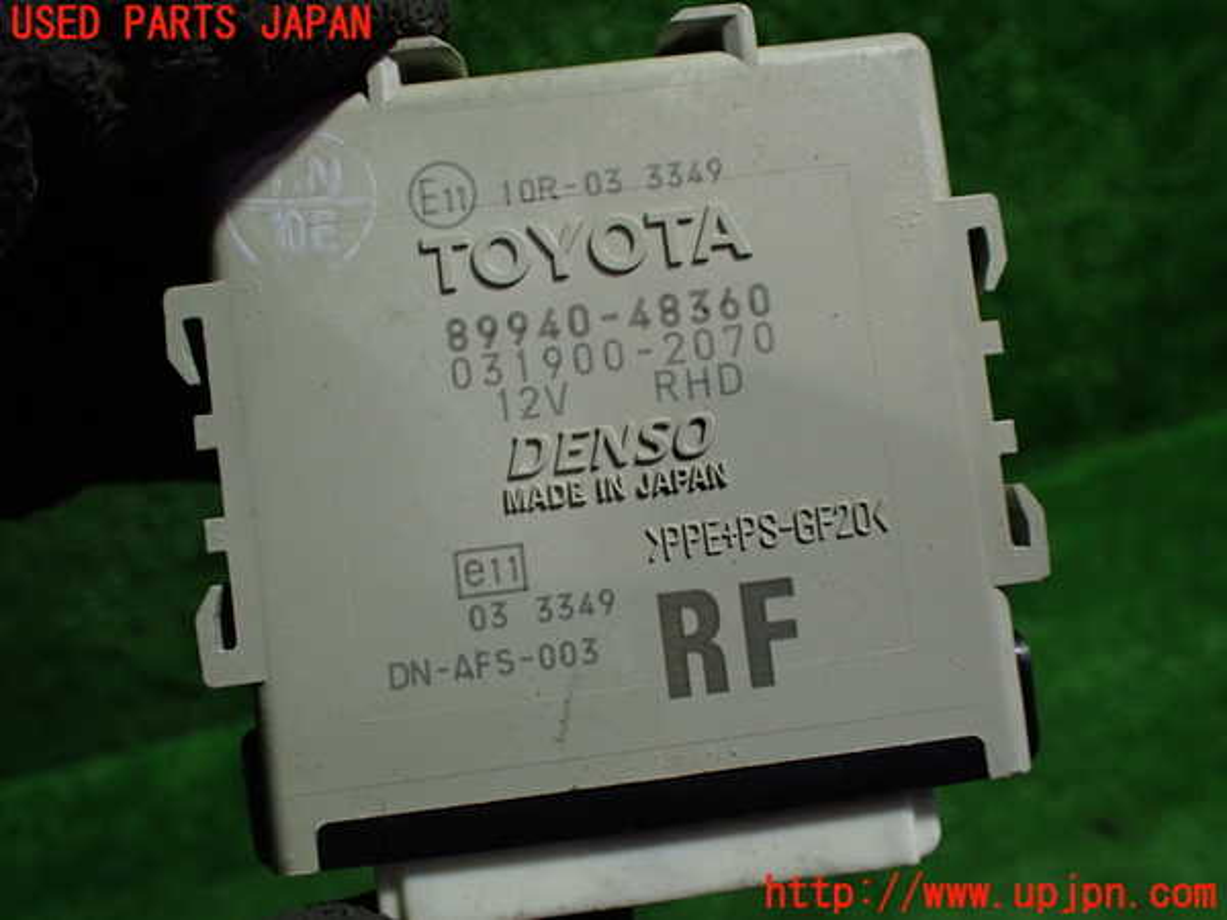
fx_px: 1063
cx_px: 614
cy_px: 460
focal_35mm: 30
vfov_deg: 46.8
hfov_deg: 60.0
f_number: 2.3
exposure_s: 1/125
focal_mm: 5.4
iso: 320
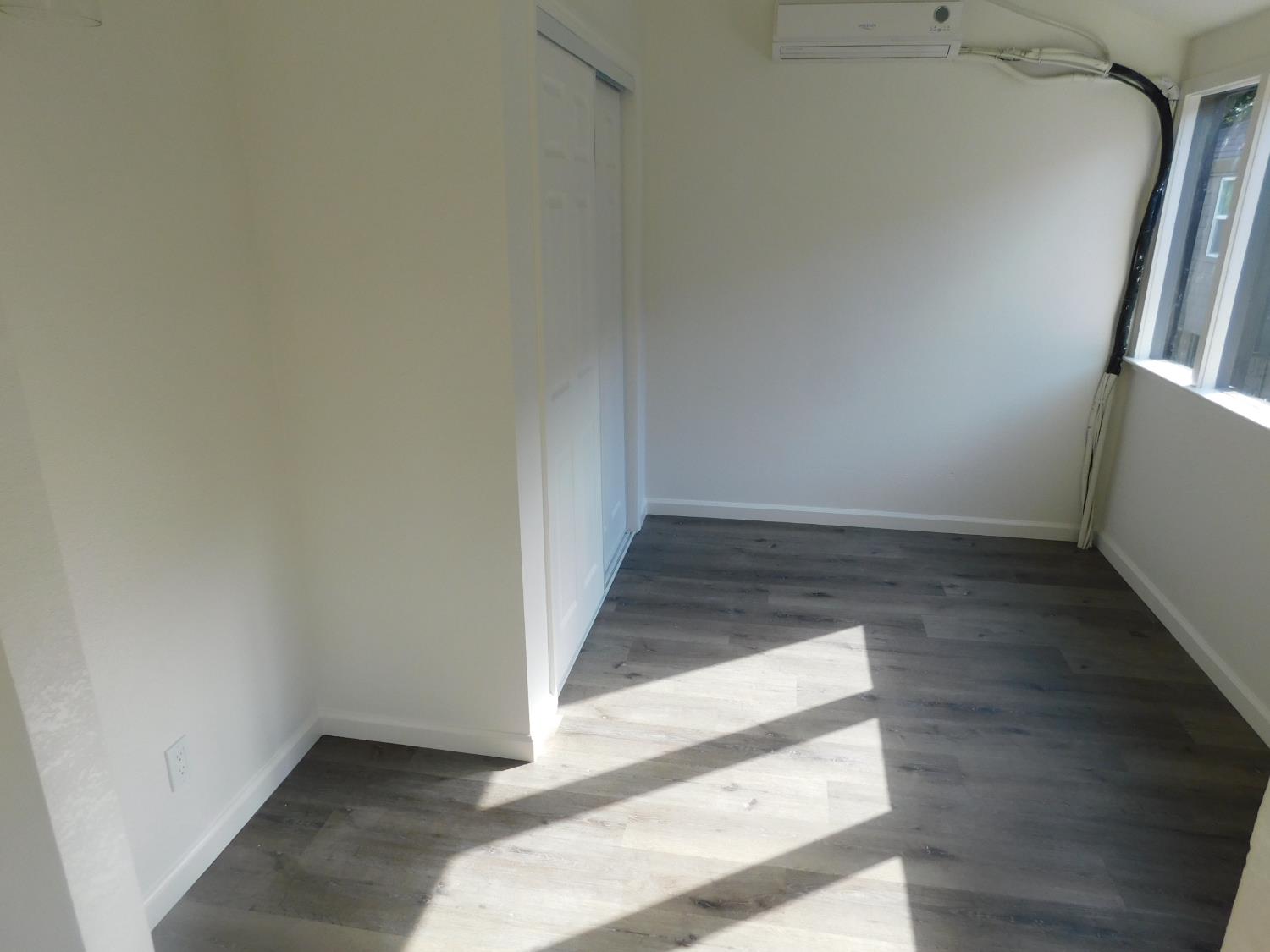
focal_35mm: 23
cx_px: 635
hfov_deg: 73.9
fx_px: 844
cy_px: 476
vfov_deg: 58.9
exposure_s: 1/200
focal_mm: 4
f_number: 3
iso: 125
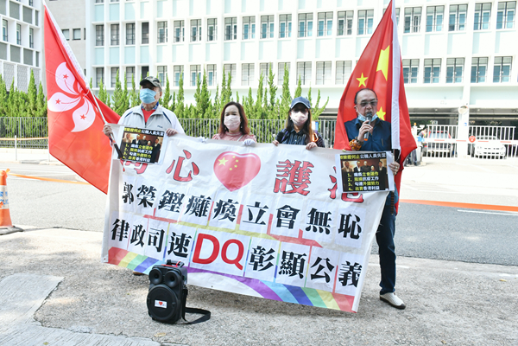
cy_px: 173
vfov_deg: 40.0
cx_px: 259
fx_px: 475
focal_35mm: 33
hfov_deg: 57.2
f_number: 8
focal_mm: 22
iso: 800
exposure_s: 1/640
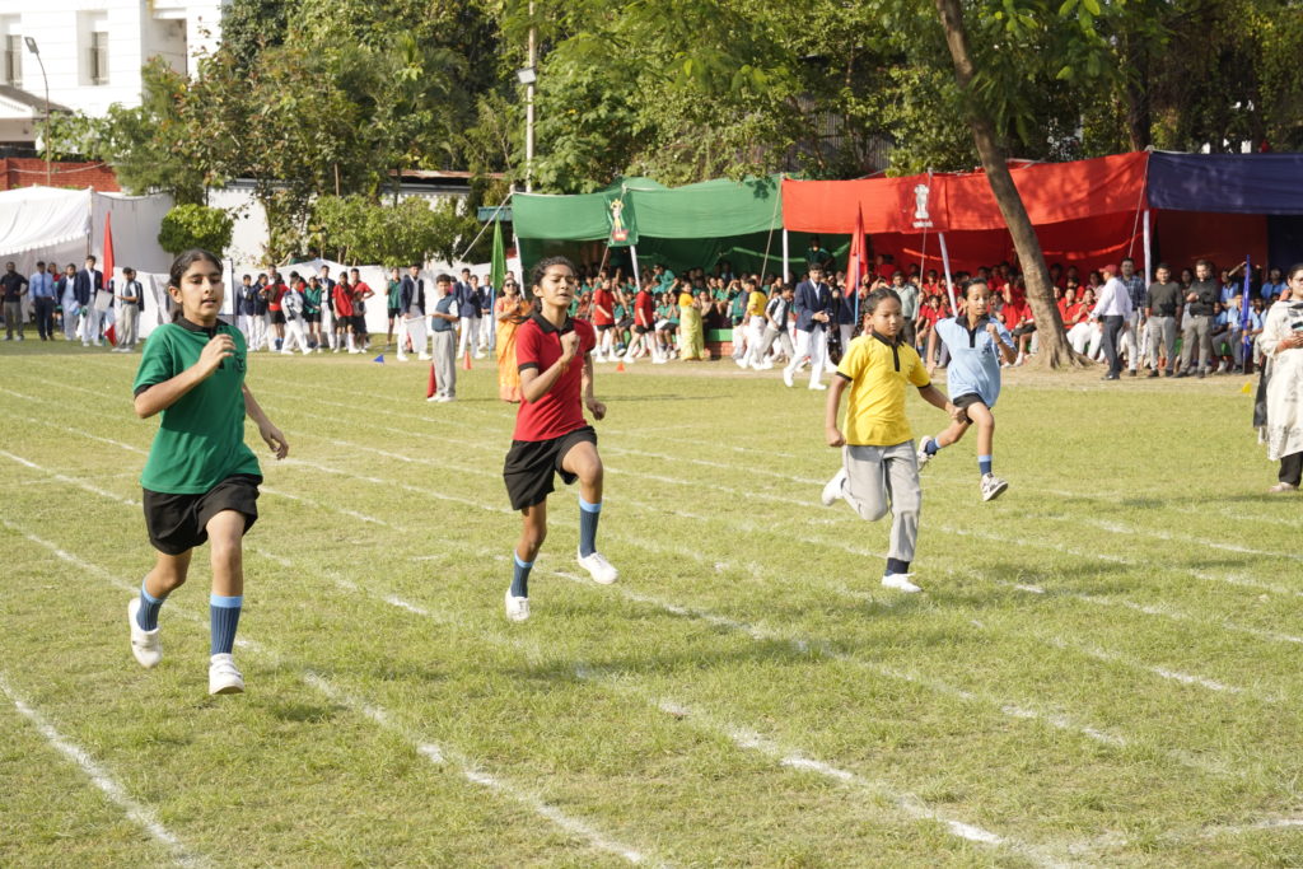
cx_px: 652
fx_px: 2534
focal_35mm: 70
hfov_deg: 28.8
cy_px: 434
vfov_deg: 19.5
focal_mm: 70
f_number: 9
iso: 500
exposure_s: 1/400
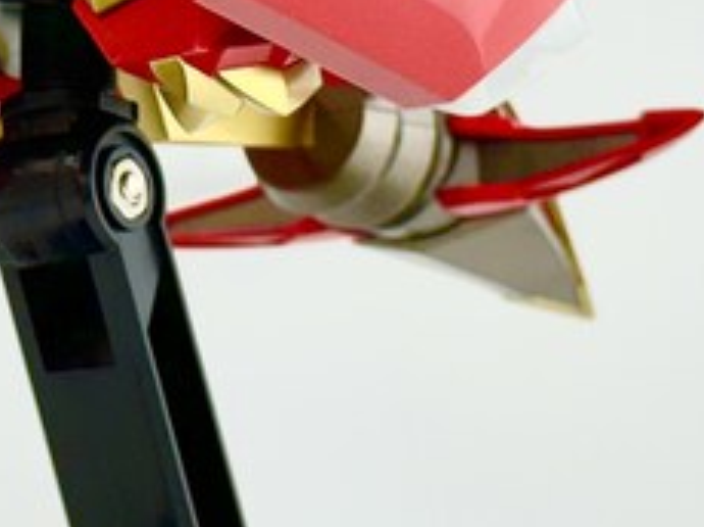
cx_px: 113
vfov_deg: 7.8
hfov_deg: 10.5
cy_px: -26
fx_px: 3819
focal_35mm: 188
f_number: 1.78
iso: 50
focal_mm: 6.86
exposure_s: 1/184
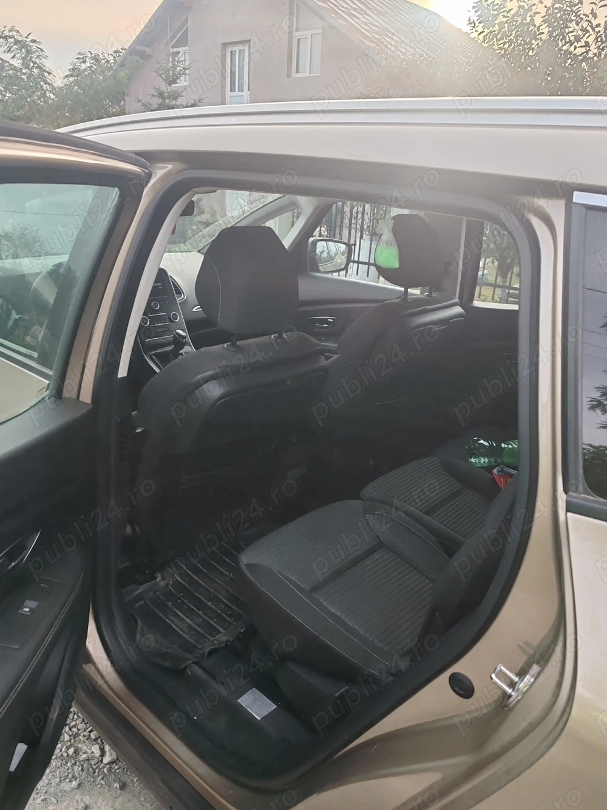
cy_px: 405
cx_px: 304
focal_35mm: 27
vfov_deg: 65.3
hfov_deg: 51.3
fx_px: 631
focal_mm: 6.12
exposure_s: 1/150
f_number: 1.9
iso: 50
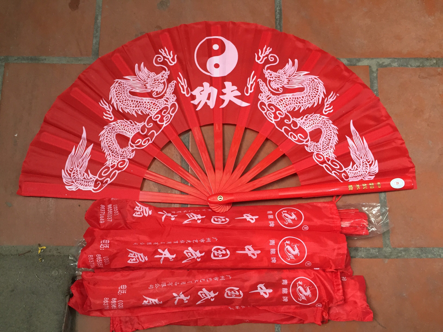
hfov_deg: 61.7
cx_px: 222
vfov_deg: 48.2
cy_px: 166
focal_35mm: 29
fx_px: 371
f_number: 2.2
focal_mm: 4.15
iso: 125
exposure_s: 1/33
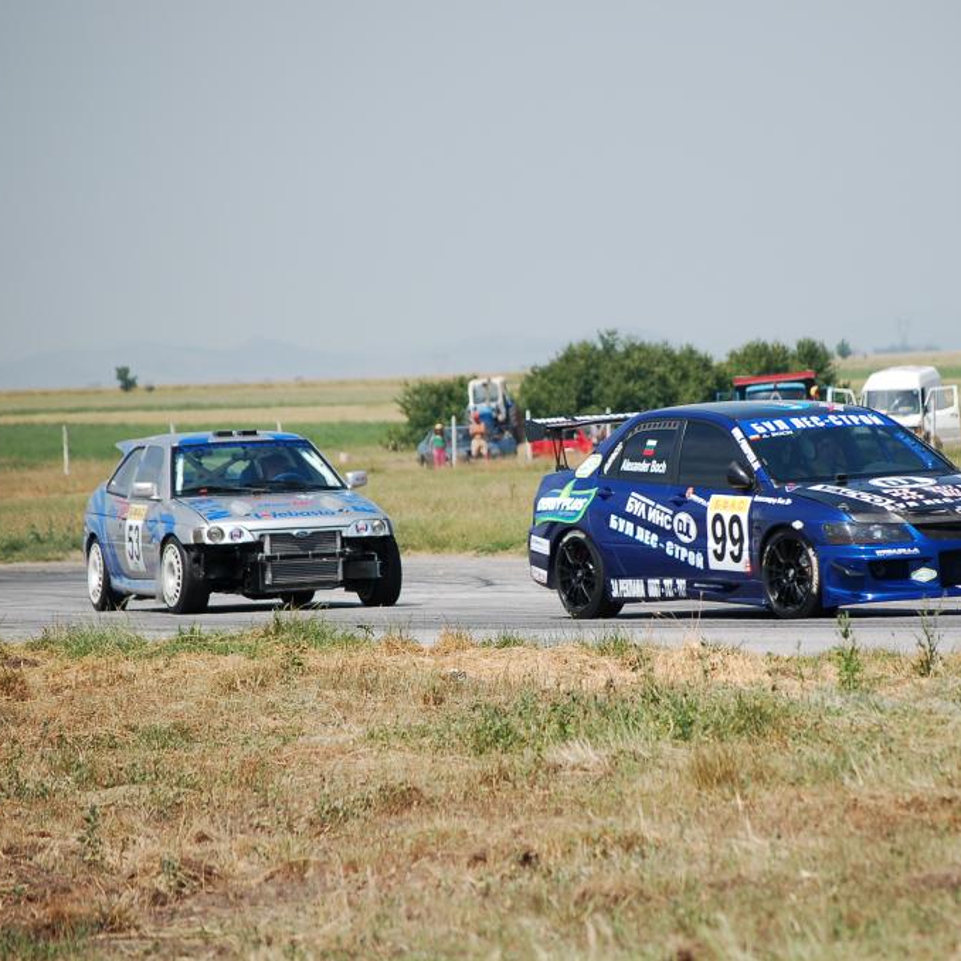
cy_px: 481
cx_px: 615
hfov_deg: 7.3
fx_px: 7558
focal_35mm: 241
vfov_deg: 7.3
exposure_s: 1/1250
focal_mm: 125
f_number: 5
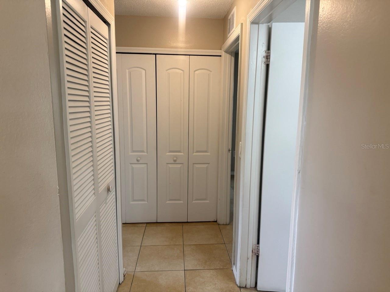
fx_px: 270
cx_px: 195
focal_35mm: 24
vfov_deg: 56.8
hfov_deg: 71.6
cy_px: 146
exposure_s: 1/120
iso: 200
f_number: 1.78
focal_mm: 6.76
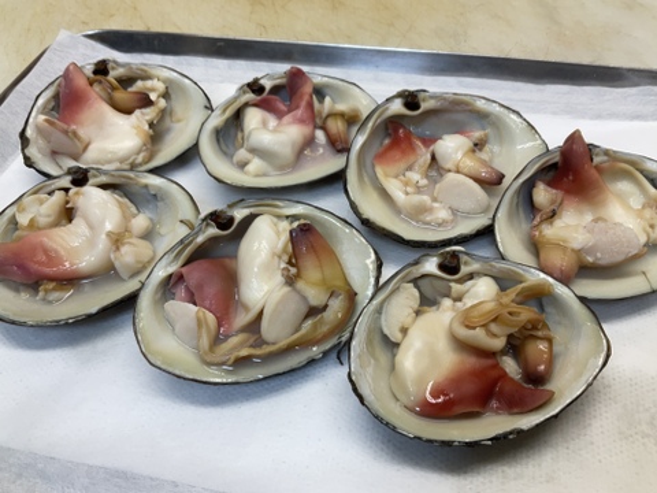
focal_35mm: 29
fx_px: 550
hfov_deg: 61.7
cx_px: 328
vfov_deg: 48.2
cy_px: 246
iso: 32
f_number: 1.8
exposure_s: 1/120
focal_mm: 3
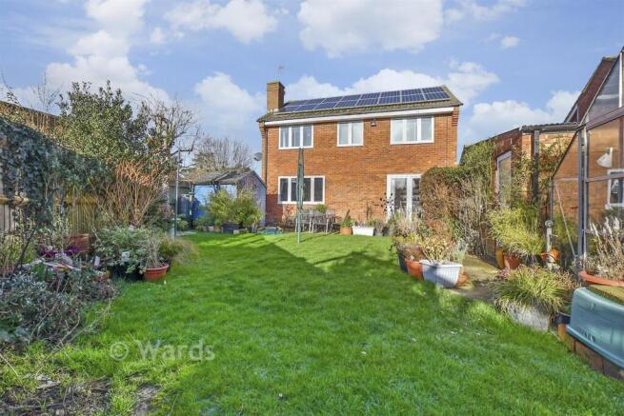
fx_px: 260
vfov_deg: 77.4
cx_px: 312
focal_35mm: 15
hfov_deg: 100.4
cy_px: 208
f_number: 8
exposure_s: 1/400
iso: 160
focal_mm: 10
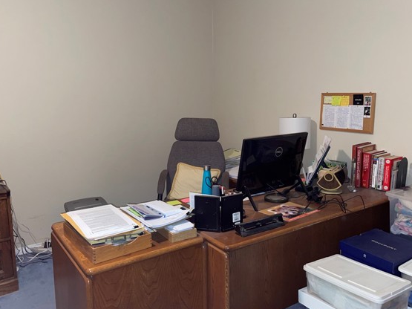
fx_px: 357
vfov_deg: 46.8
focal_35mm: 30
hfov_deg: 59.9
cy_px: 154
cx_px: 194
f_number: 1.6
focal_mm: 4.2
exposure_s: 1/13
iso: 80
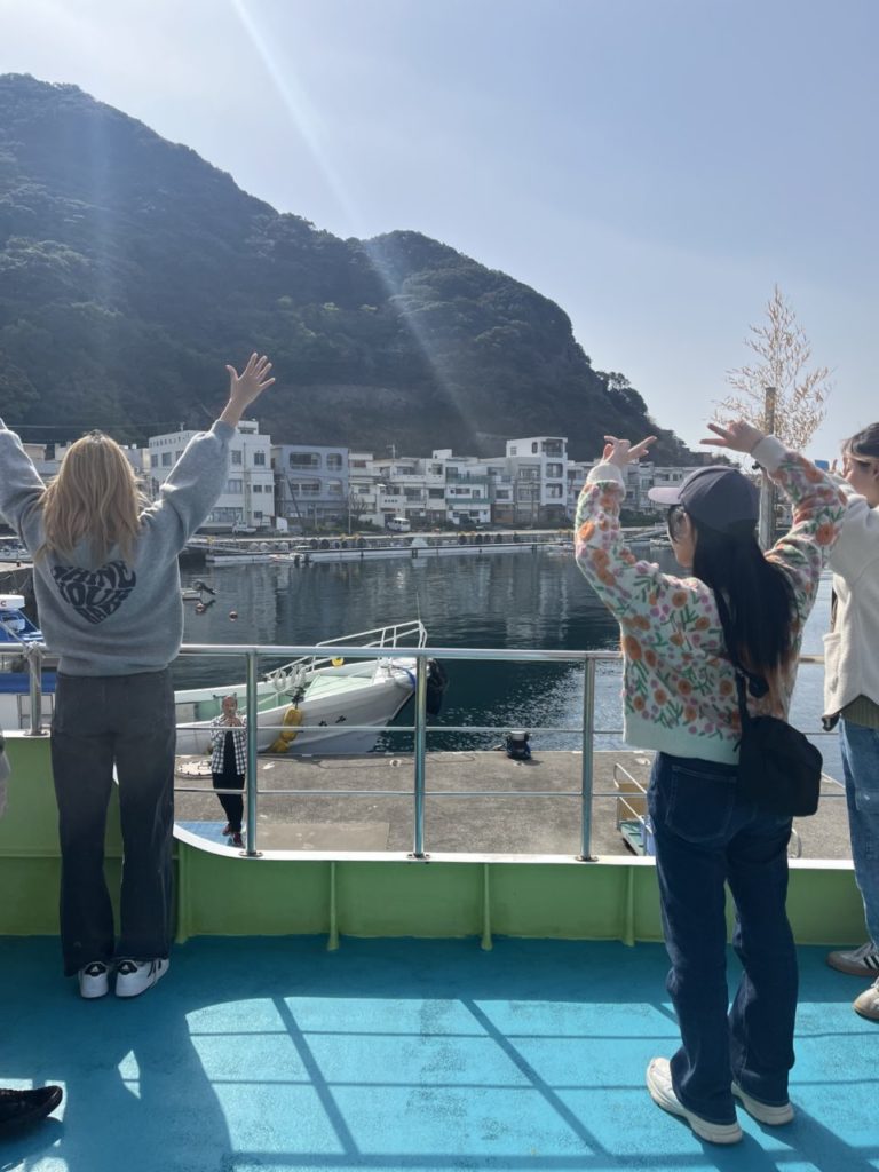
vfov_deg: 67.3
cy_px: 586
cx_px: 440
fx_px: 880
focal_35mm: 26
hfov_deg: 53.1
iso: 50
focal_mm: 5.1
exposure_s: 1/4854
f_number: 1.6
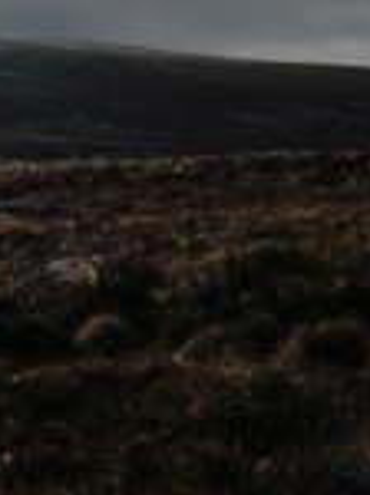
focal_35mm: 104
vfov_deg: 18.5
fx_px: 1486
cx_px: -172
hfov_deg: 13.4
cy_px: 30
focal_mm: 6
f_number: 8
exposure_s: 1/1300
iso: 80
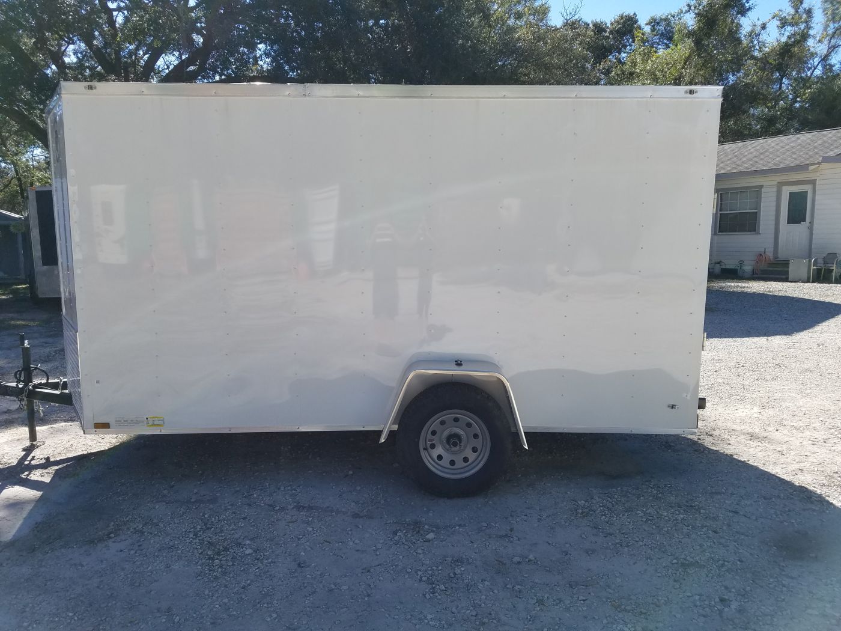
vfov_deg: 53.1
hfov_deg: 67.3
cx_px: 420
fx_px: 632
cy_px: 316
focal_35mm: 26
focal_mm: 4.2
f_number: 1.7
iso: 50
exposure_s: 1/1456
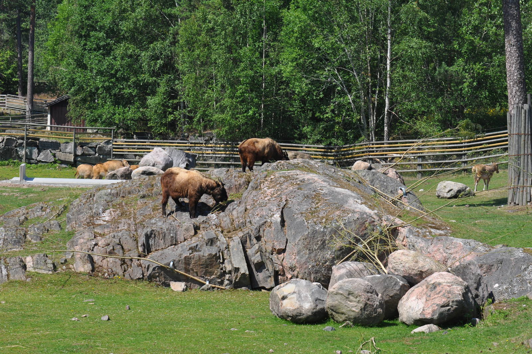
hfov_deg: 16.7
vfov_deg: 11.1
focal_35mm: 123
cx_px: 266
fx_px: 1816
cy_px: 177
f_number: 9
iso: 200
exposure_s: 1/320
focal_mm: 82
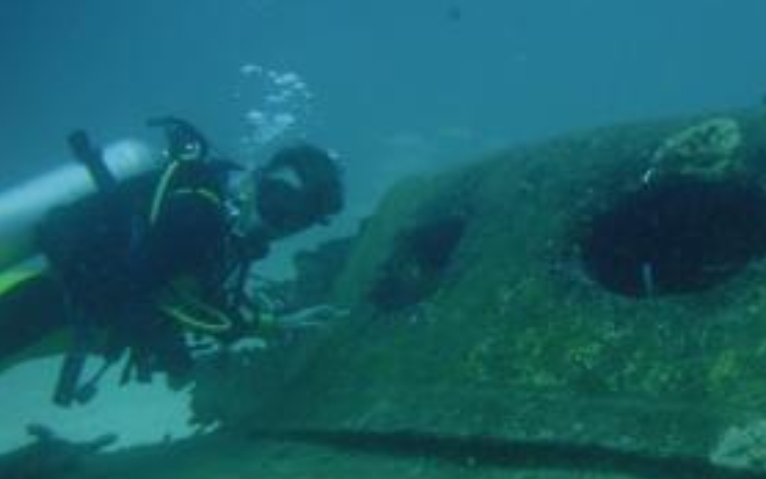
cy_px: 257
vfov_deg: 21.7
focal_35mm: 60
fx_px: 1253
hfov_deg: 33.3
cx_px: 583
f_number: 2.8
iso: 50
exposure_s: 1/90
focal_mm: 5.7
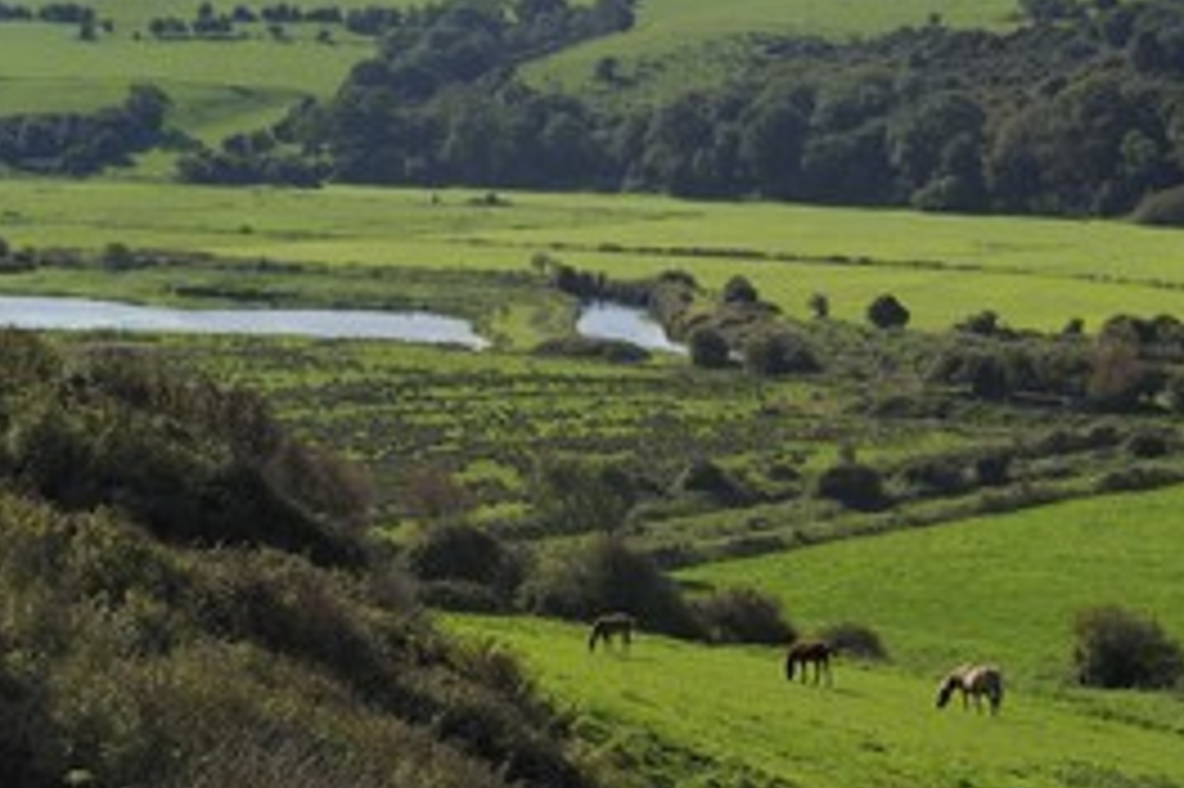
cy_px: 374
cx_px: 630
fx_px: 3681
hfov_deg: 18.3
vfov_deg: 12.2
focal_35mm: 112
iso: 200
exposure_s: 1/200
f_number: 11
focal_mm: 70
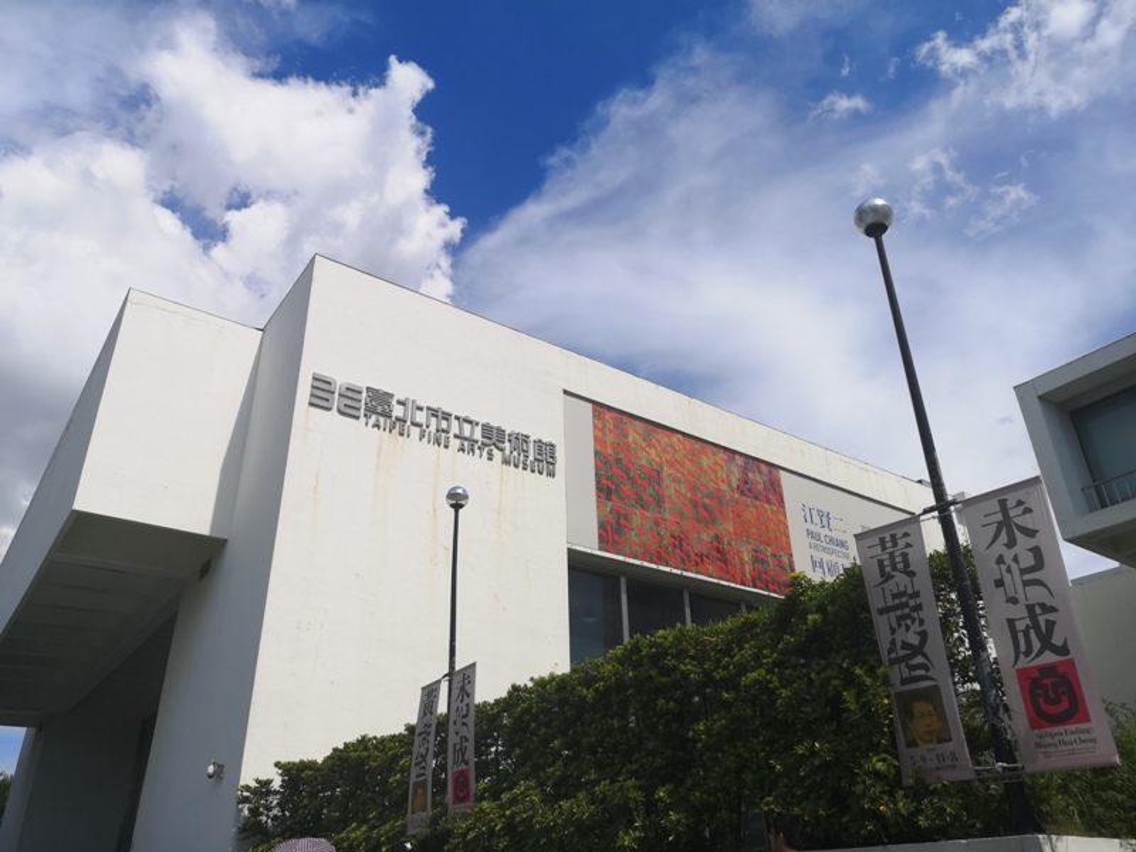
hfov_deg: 65.3
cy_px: 426
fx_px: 886
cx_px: 568
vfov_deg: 51.4
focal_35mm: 27
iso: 50
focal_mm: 3.95
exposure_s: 1/4184
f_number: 1.8
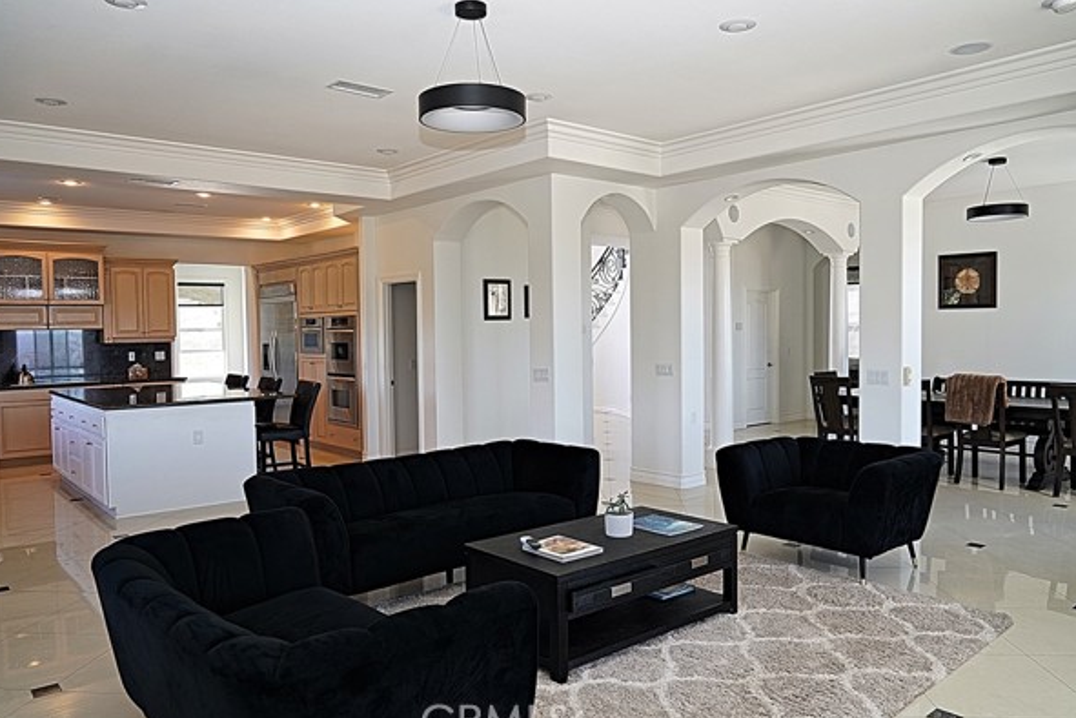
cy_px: 358
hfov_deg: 69.4
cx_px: 528
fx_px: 777
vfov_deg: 49.6
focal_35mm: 26
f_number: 4
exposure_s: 1/160
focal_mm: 24
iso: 640
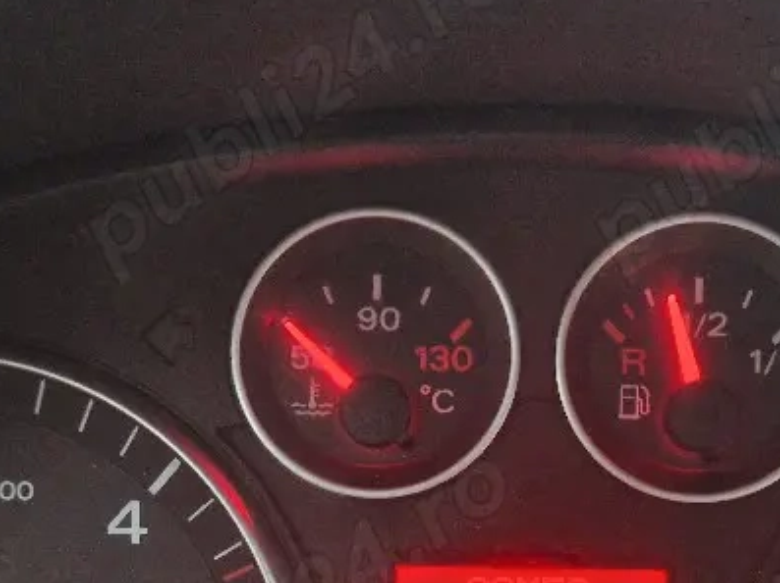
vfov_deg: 23.7
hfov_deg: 33.2
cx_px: 426
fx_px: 1306
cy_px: 630
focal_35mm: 58
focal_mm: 5.4
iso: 640
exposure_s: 1/25
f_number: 1.8
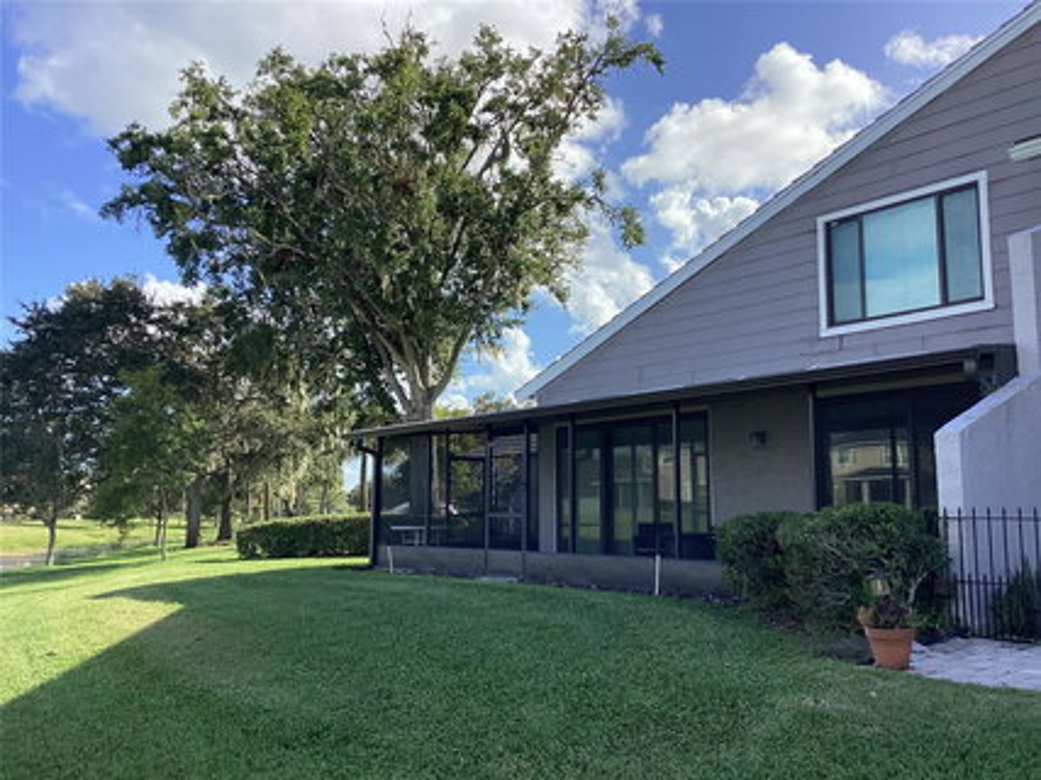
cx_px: 520
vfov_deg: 45.4
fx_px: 932
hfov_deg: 58.4
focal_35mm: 31
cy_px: 390
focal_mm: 3.3
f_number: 2.4
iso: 25
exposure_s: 1/858
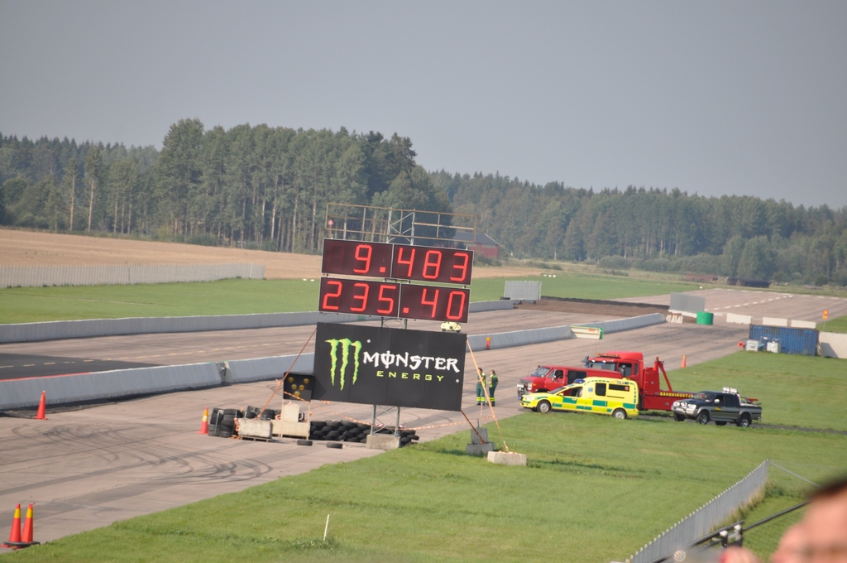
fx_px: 9517
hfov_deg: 5.1
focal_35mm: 405
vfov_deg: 3.4
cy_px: 282
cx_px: 424
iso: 400
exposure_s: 1/1250
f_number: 6.3
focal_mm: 270
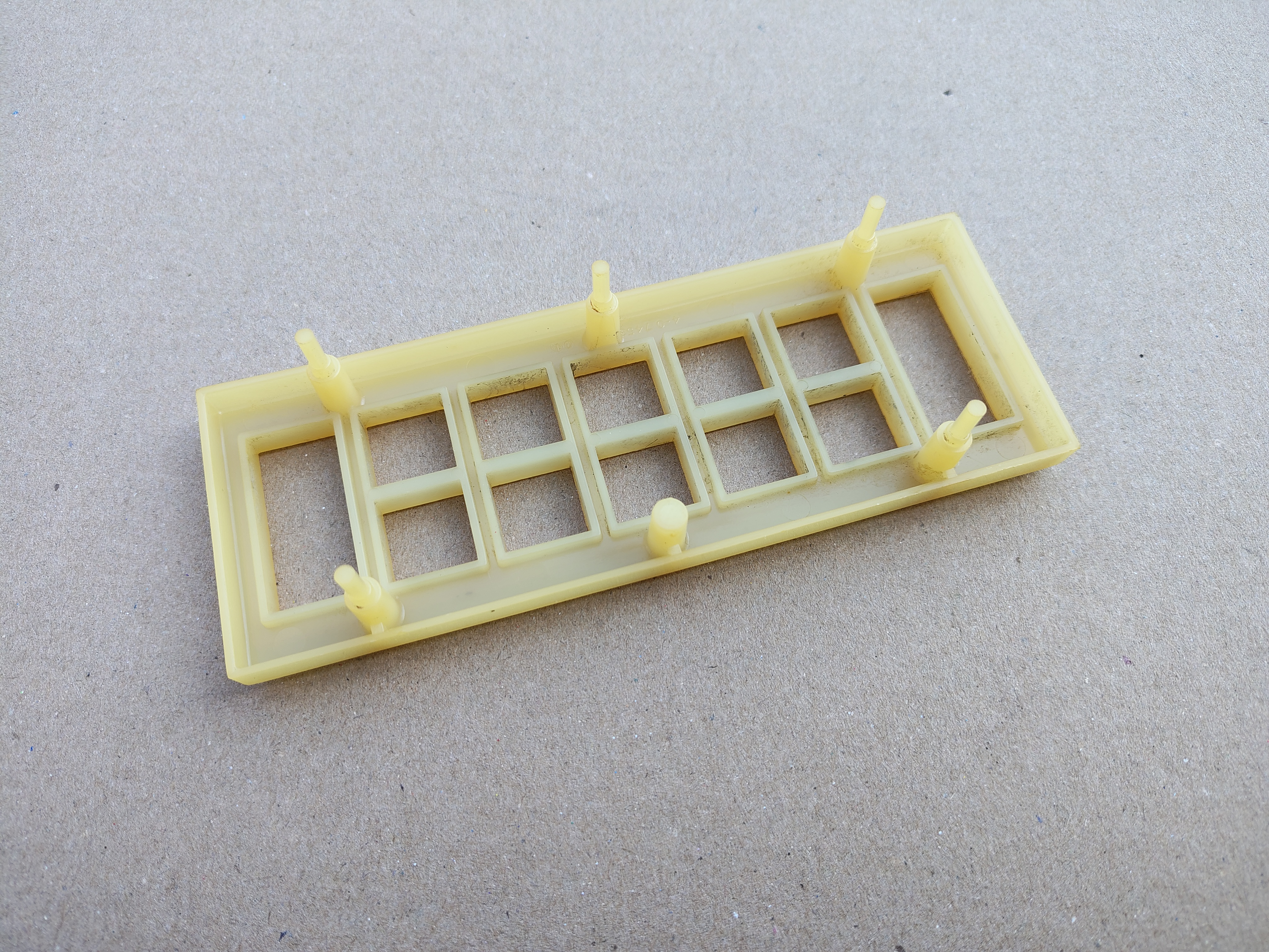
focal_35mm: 24
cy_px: 476
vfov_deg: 56.8
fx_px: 880
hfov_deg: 71.6
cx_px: 634
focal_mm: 5.56
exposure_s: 1/321
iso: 100
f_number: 1.8
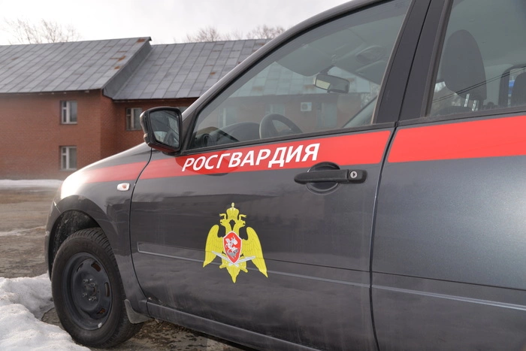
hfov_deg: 61.9
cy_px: 176
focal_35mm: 30
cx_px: 263
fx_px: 438
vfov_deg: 43.6
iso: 100
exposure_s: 1/200
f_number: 5
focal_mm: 30
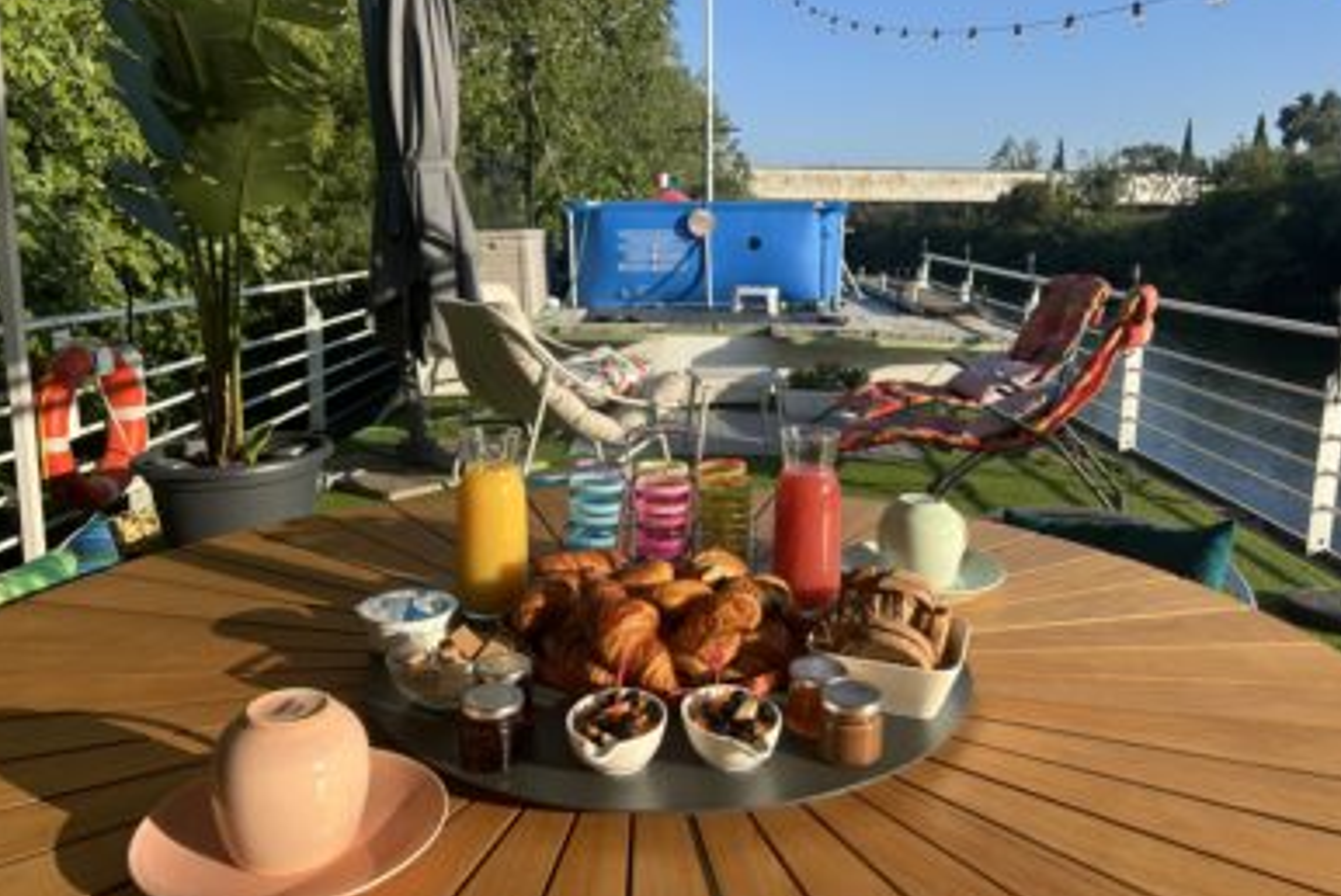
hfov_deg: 65.4
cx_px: 674
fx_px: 1044
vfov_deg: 46.4
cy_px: 417
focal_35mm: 28
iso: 50
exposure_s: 1/2123
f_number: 1.5
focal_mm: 5.7
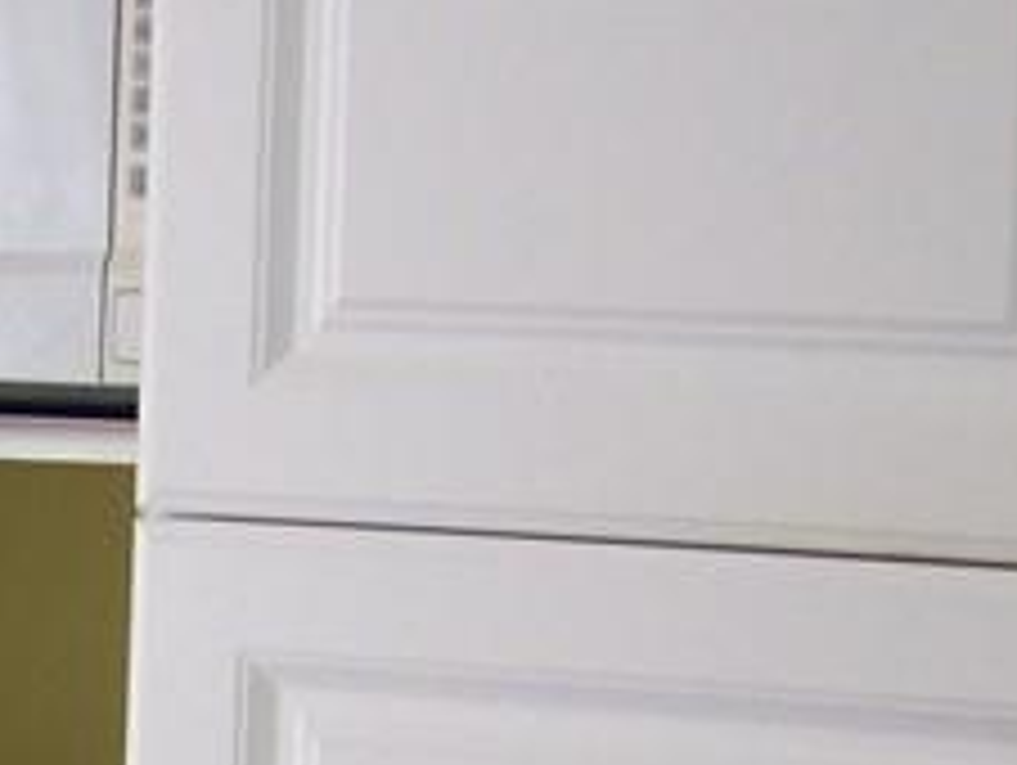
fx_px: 4794
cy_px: 1053
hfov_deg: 11.8
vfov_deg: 9.0
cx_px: -292
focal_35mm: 163
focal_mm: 5.85
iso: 125
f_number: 2.8
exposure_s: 1/30
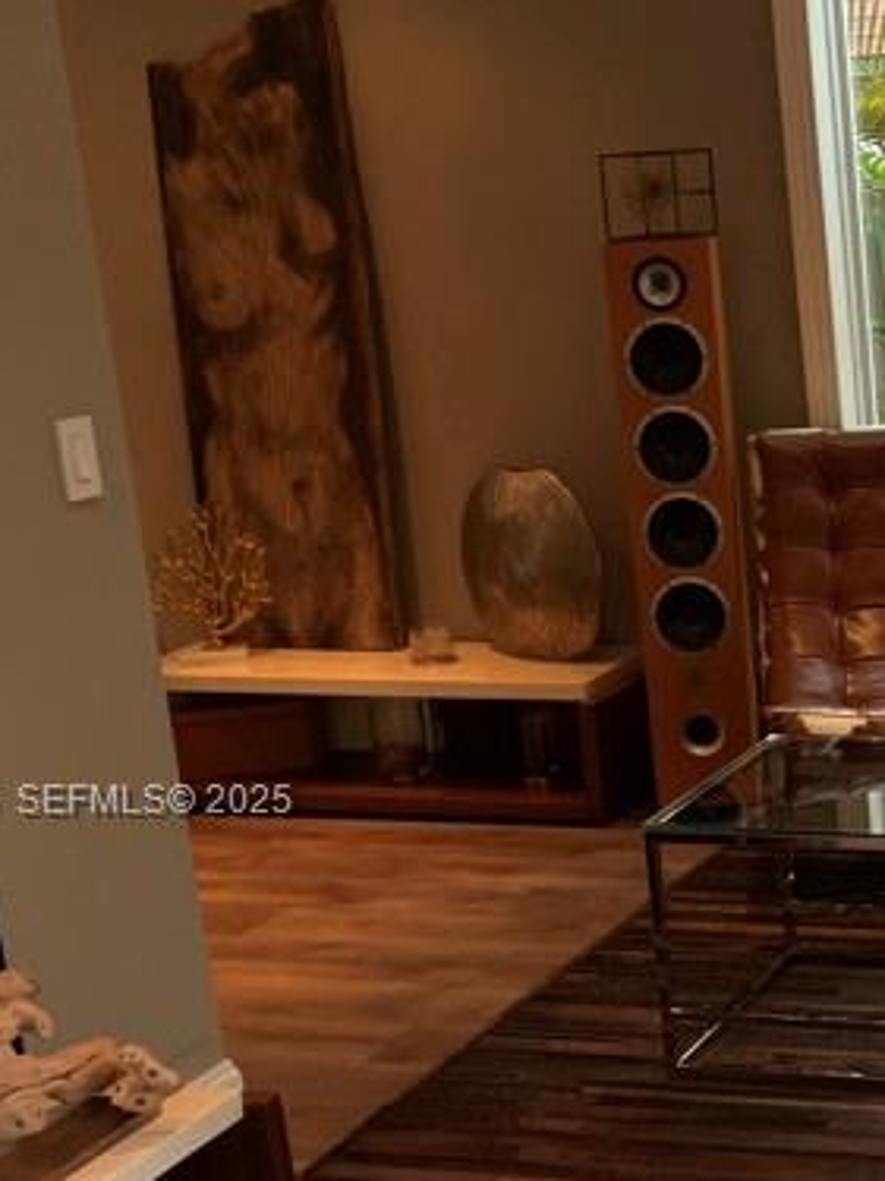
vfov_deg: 27.2
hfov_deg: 19.7
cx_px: 998
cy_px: 803
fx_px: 2422
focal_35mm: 71
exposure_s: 1/120
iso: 64
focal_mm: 4.2
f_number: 1.6
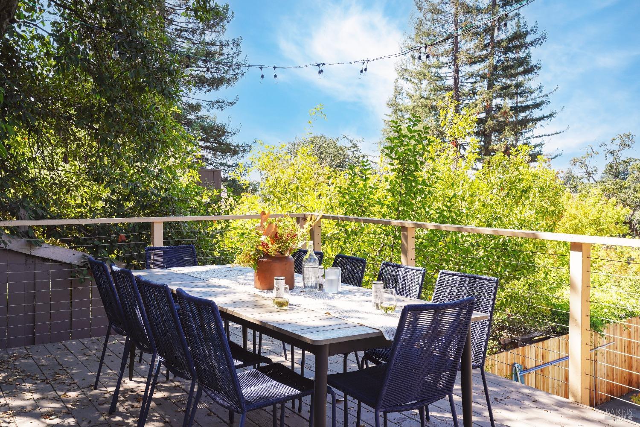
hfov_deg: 54.4
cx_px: 320
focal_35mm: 35
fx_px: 622
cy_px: 214
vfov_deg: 37.9
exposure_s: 1/50
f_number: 8
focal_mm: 35
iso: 200
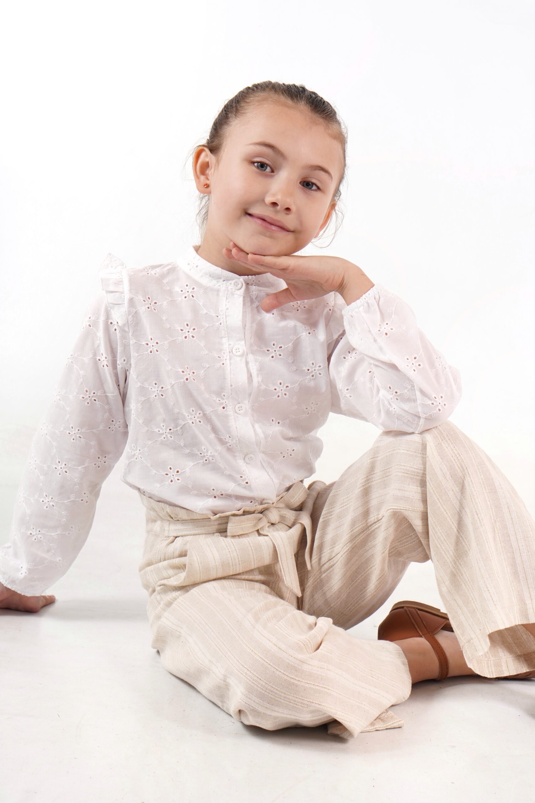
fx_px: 1672
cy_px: 402
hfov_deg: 18.2
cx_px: 268
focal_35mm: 75
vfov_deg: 27.0
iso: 250
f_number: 5.6
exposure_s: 1/160
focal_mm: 50
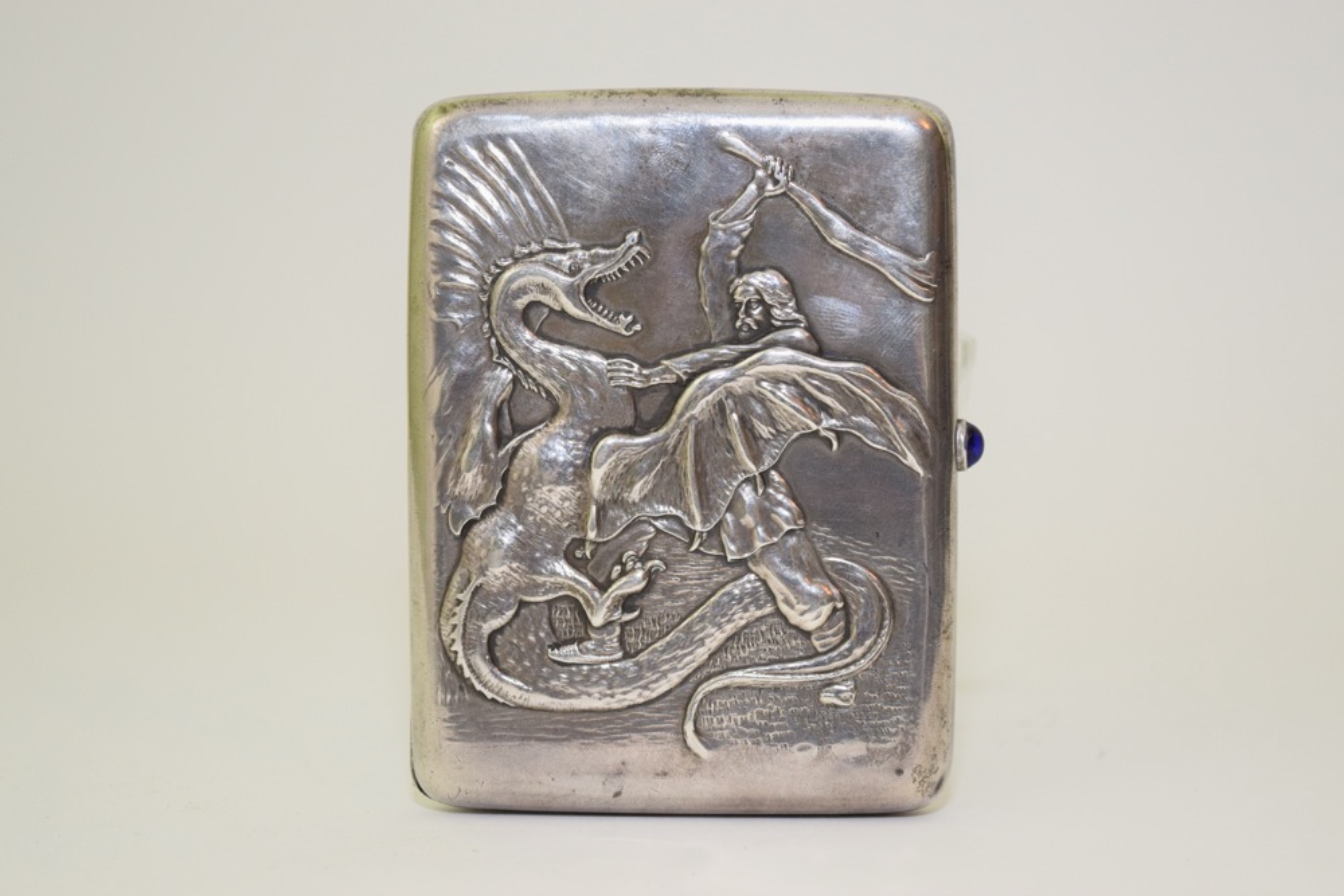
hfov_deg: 24.6
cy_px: 448
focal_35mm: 82
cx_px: 672
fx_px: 3080
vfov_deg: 16.6
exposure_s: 1/60
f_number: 5.6
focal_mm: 55
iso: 1250
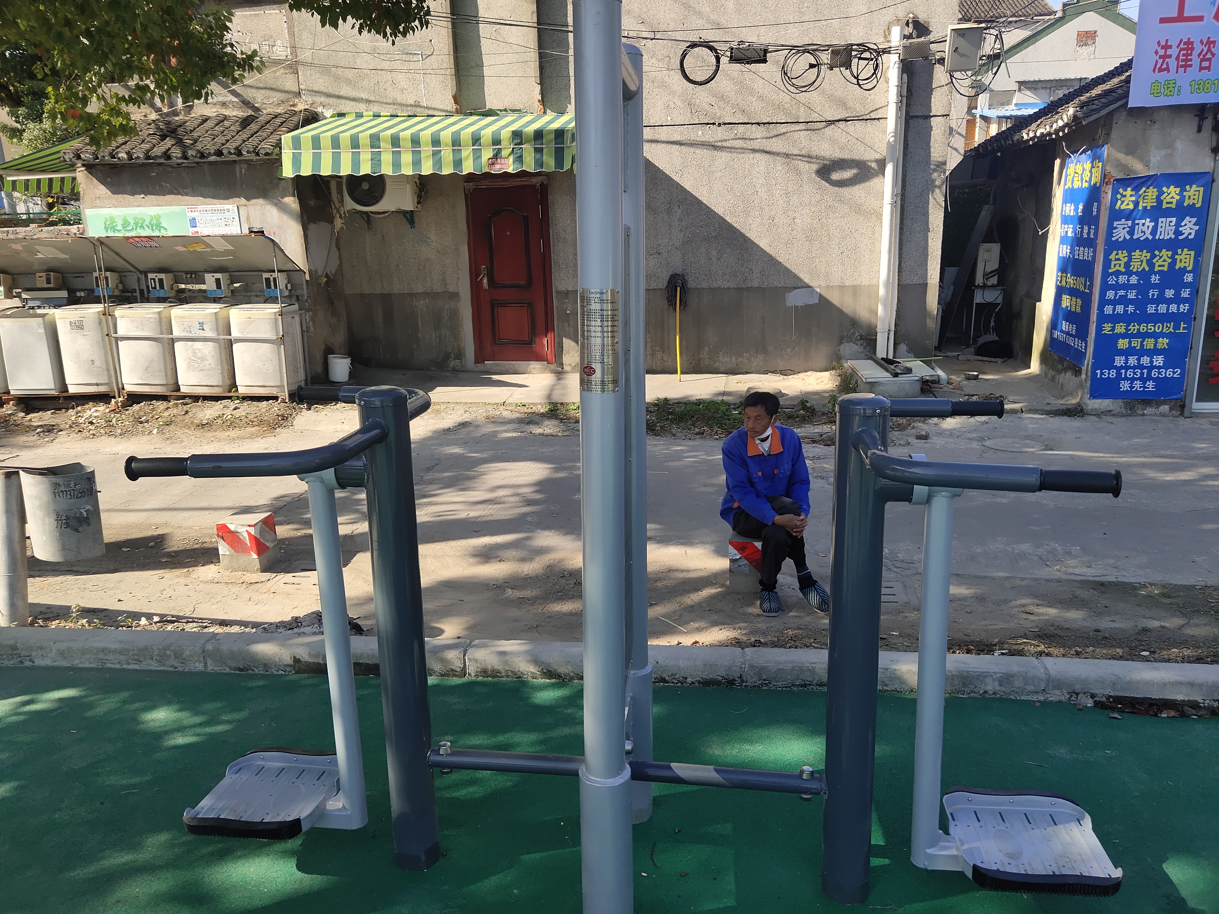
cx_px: 610
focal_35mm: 30
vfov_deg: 46.8
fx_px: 1056
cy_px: 457
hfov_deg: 60.0
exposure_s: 1/1463
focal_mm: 4.35
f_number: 1.79
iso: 50
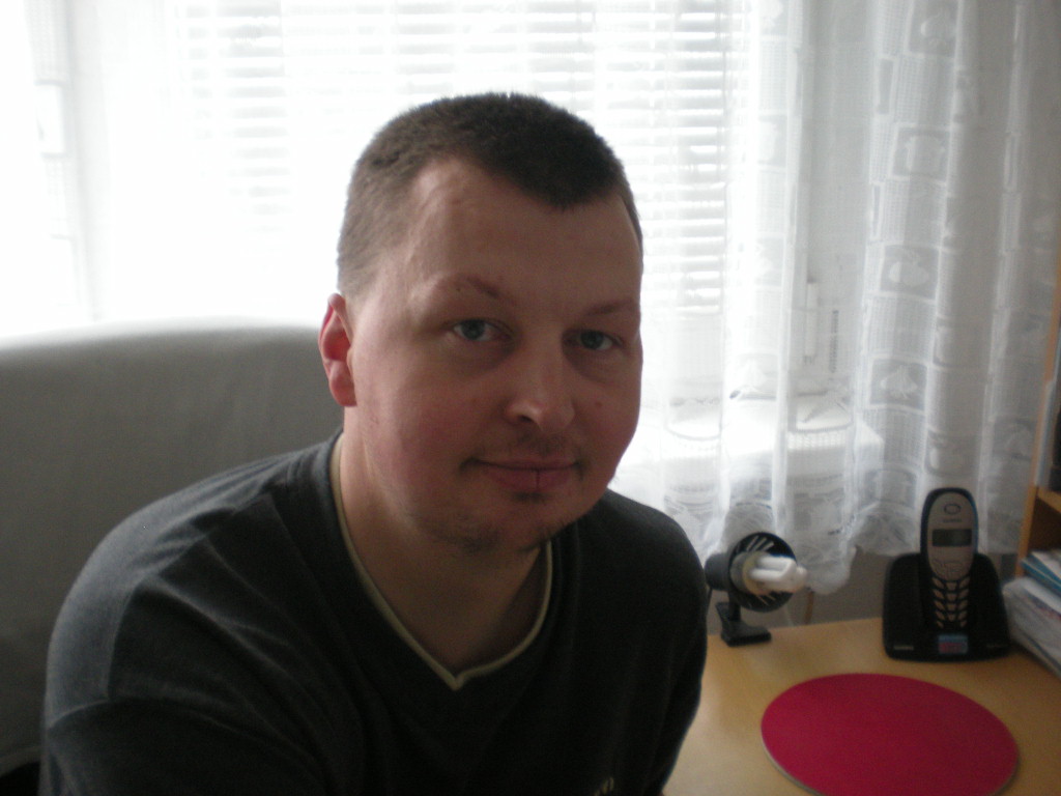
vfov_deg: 37.7
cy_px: 398
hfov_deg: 49.0
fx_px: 1165
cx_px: 530
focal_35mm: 38
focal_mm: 6.3
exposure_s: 1/19.5
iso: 200
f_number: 3.1
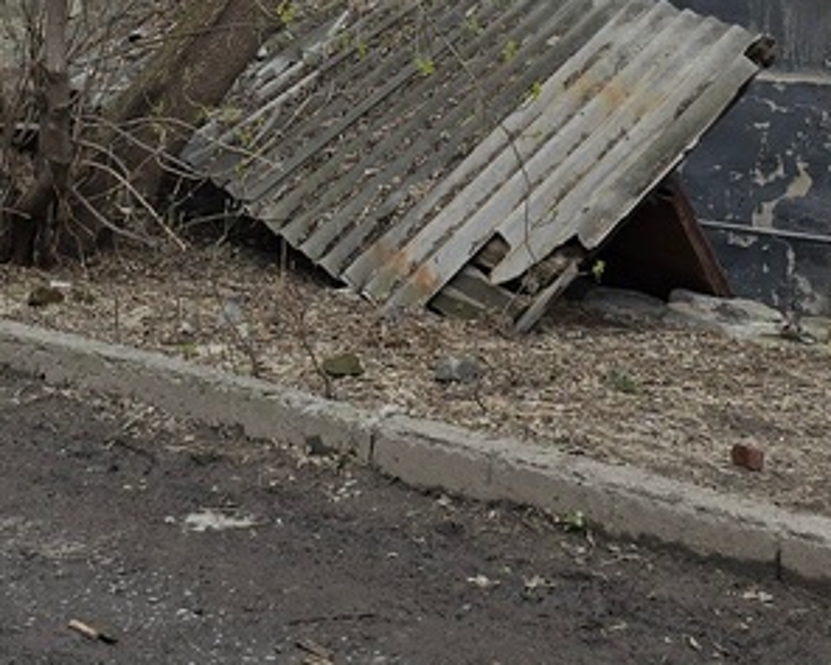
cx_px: 197
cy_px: -325
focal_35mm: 91
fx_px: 2239
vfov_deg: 15.6
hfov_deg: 20.8
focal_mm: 6.3
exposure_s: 1/180
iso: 64
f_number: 1.7
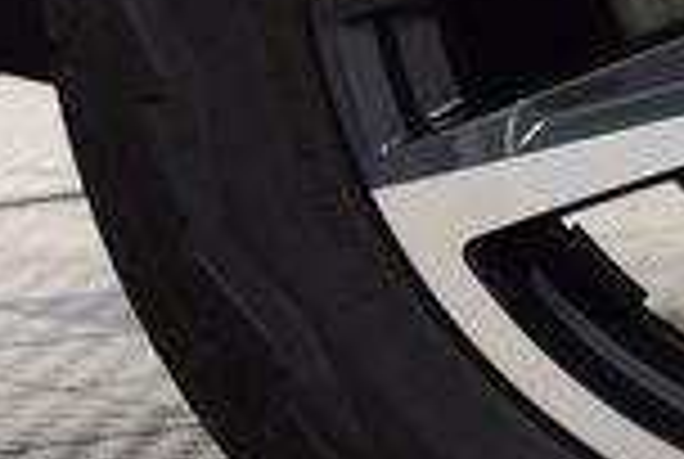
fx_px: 5045
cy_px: -119
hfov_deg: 7.6
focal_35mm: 265
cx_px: 986
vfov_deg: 5.2
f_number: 6.3
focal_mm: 42
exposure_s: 1/15
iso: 560
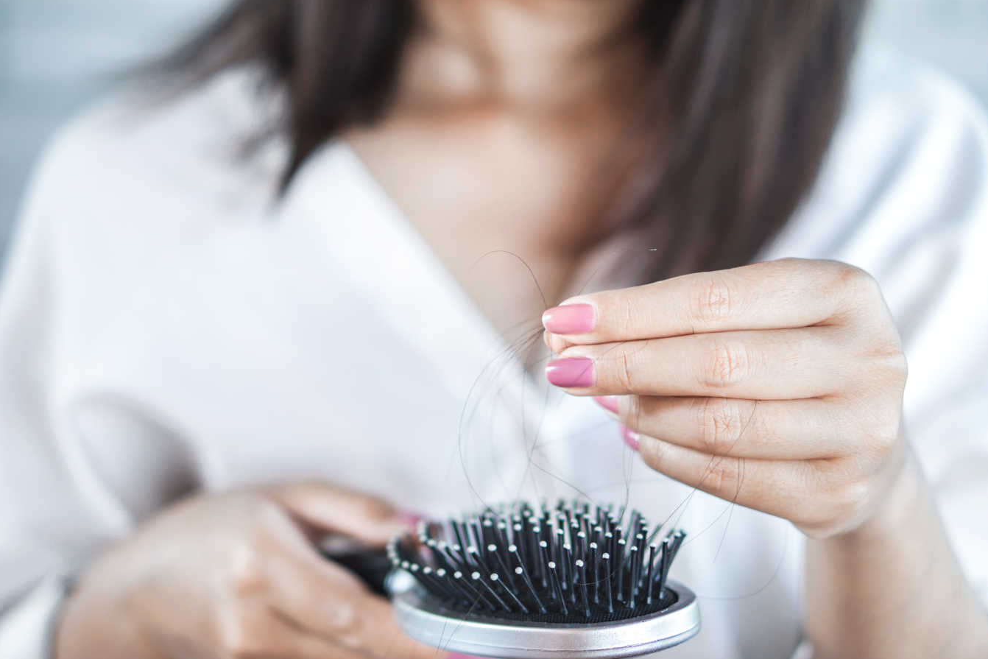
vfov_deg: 18.0
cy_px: 331
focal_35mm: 76
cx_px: 498
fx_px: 2086
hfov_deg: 26.6
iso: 100
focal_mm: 50
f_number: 1.8
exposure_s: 1/125
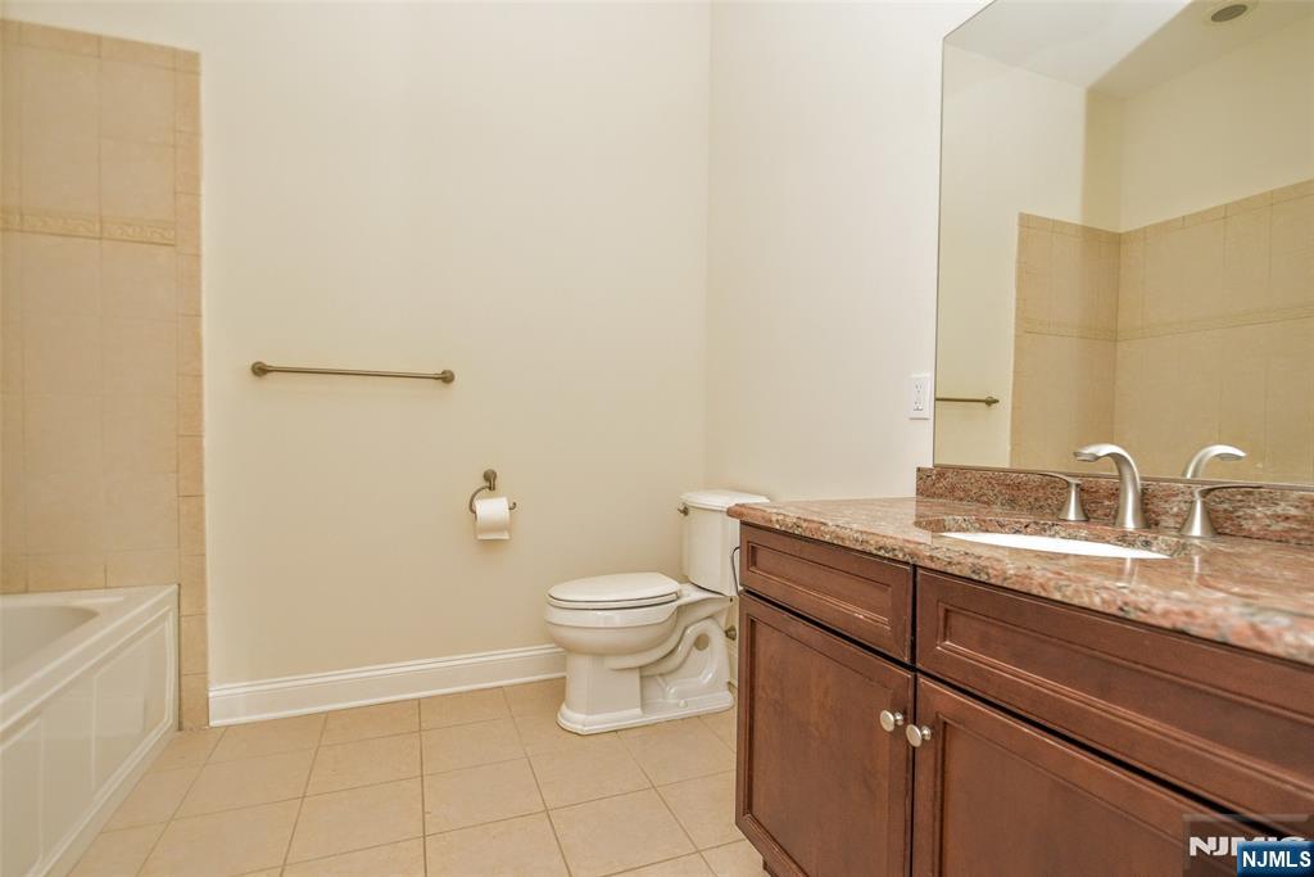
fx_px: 876
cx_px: 657
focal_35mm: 24
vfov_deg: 53.1
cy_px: 438
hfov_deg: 73.7
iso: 3200
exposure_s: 1/60
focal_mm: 24
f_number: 2.8
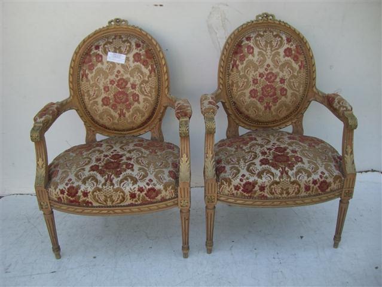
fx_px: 420
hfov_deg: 49.0
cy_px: 144
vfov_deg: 37.8
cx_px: 191
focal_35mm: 38
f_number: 2.7
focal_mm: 6.2
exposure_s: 1/160
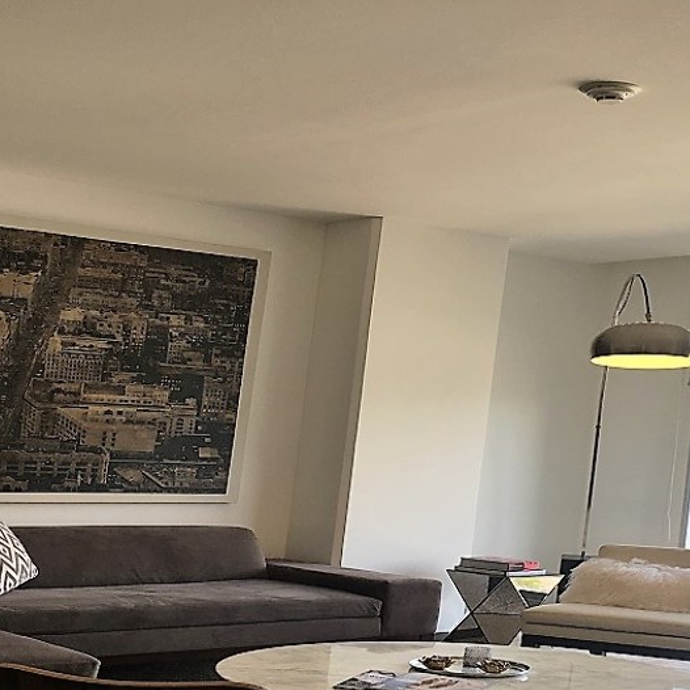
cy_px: 441
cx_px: 373
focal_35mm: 52
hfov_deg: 32.8
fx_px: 1173
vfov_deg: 32.6
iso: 25
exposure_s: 1/60
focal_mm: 4.15
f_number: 2.2
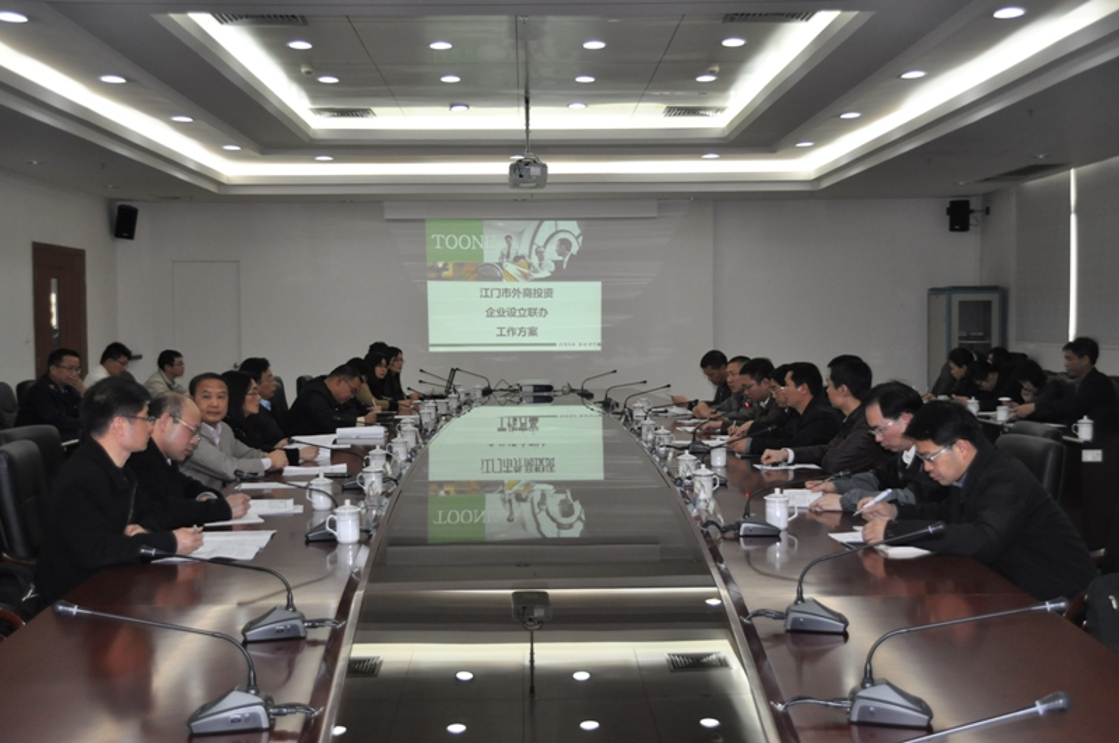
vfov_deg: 30.8
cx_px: 560
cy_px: 372
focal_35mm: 44
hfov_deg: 45.0
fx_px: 1350
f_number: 4
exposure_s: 1/125
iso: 800
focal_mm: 29
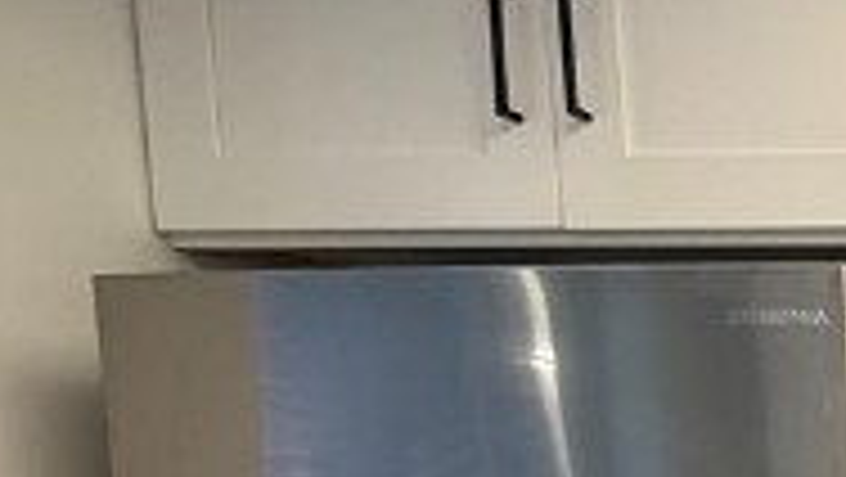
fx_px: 1863
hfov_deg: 17.0
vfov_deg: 13.2
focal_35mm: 83
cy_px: 842
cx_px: 1786
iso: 160
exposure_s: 1/120
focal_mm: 2.22
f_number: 2.2
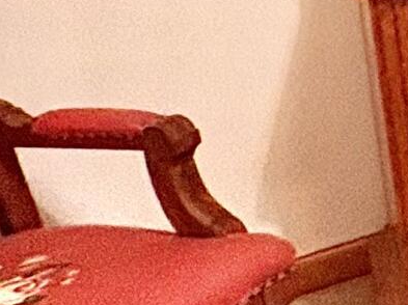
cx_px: 1340
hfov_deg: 10.3
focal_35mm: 107
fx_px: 1260
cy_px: -301
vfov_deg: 12.3
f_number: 2.2
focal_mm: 2.22
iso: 400
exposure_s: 1/60
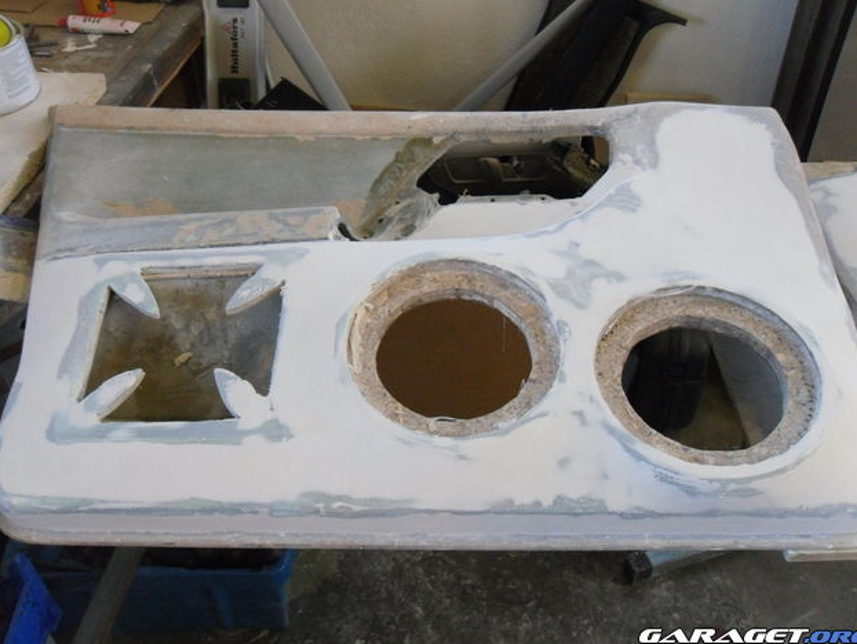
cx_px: 434
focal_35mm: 36
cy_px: 319
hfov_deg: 51.3
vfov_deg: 39.7
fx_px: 892
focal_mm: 6.3
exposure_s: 1/45
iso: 400
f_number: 3.5
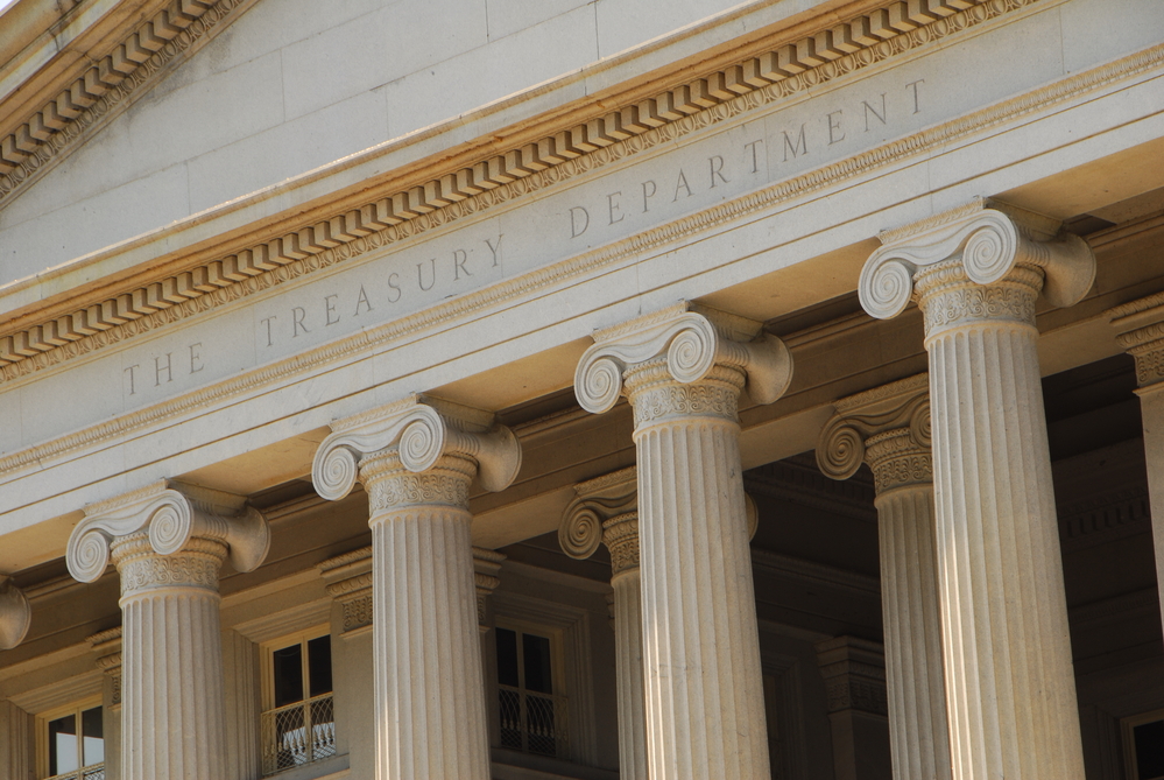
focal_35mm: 168
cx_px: 582
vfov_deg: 8.2
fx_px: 5439
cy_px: 390
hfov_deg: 12.2
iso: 100
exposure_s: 1/45
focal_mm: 112
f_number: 11
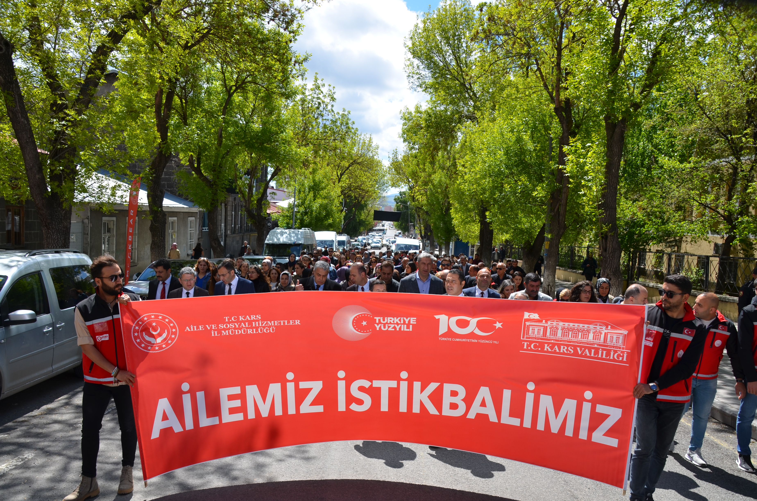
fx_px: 692
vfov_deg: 39.8
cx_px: 378
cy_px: 250
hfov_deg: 57.3
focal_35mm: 33
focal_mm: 22
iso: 110
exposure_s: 1/250
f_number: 8
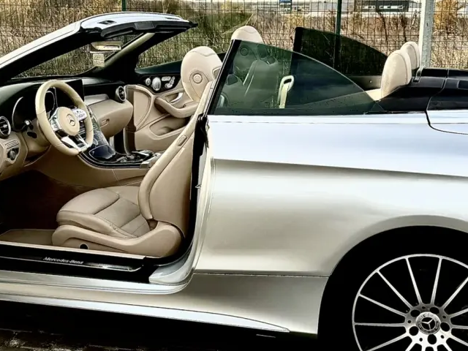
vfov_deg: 27.0
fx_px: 730
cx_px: 238
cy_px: 173
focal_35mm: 54
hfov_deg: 35.5
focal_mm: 6.76
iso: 80
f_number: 1.78
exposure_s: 1/2801
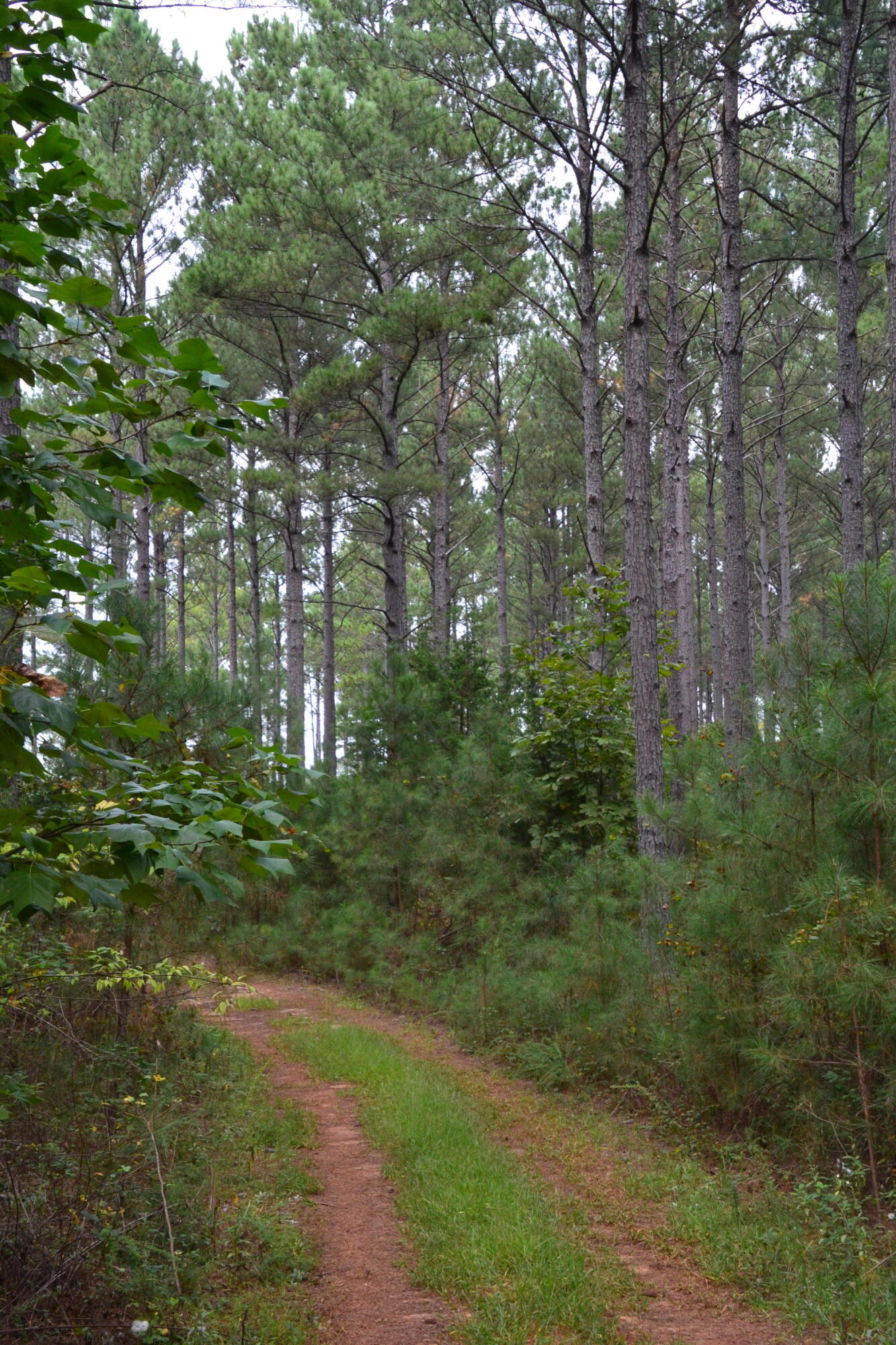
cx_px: 448
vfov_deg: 42.3
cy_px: 672
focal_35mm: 46
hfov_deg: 28.9
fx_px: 1736
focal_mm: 31
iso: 400
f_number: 9
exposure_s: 1/100
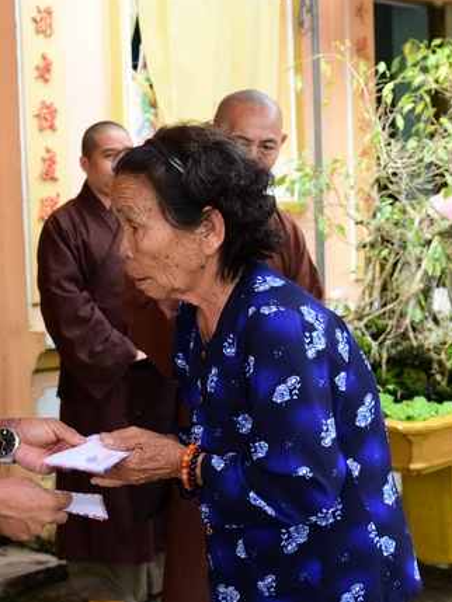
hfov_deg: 20.9
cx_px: 140
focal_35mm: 70
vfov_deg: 27.8
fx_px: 1218
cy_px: 299
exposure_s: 1/125
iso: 500
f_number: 6.3
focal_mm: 48
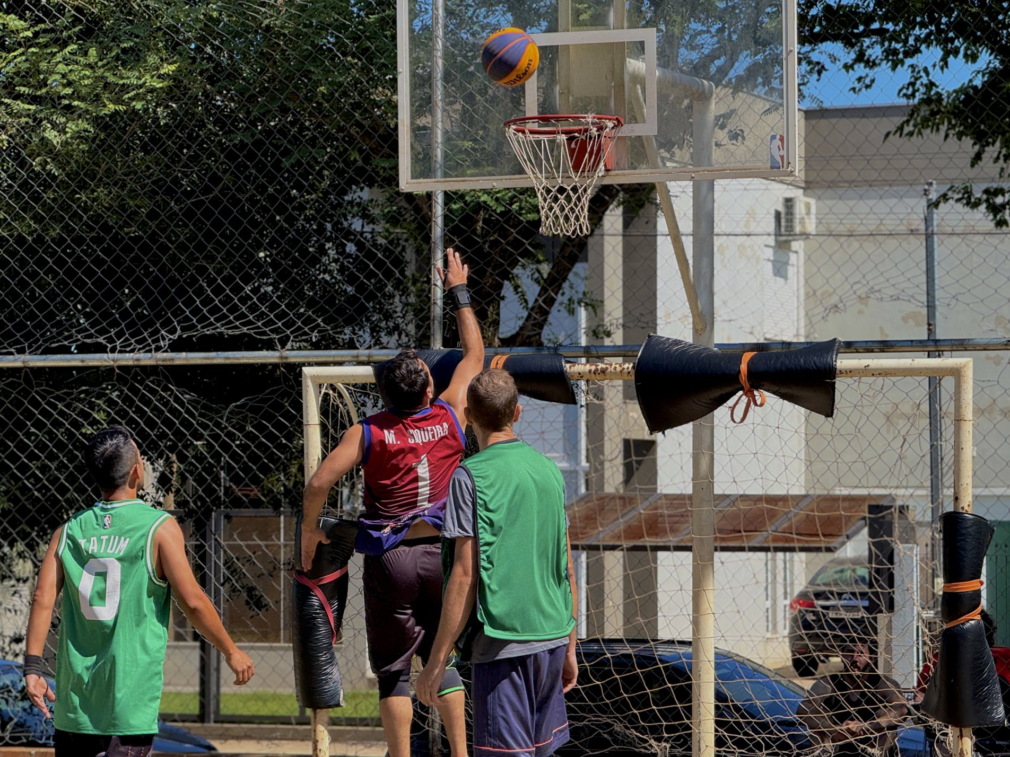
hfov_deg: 16.3
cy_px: 380
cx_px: 502
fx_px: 3530
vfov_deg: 12.2
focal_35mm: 121
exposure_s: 1/644
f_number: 2.8
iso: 64
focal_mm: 15.66
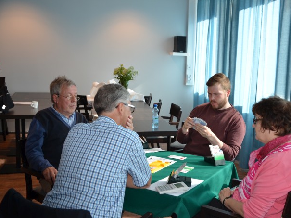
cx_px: 164
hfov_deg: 41.2
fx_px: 386
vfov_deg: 31.5
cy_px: 109
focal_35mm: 46
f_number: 4
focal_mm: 28
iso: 400
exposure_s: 1/125
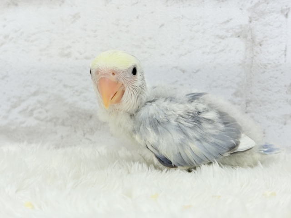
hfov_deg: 36.8
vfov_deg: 28.0
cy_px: 109
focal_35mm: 52
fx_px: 437
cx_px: 146
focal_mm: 5.96
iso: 32
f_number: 1.6
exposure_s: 1/50
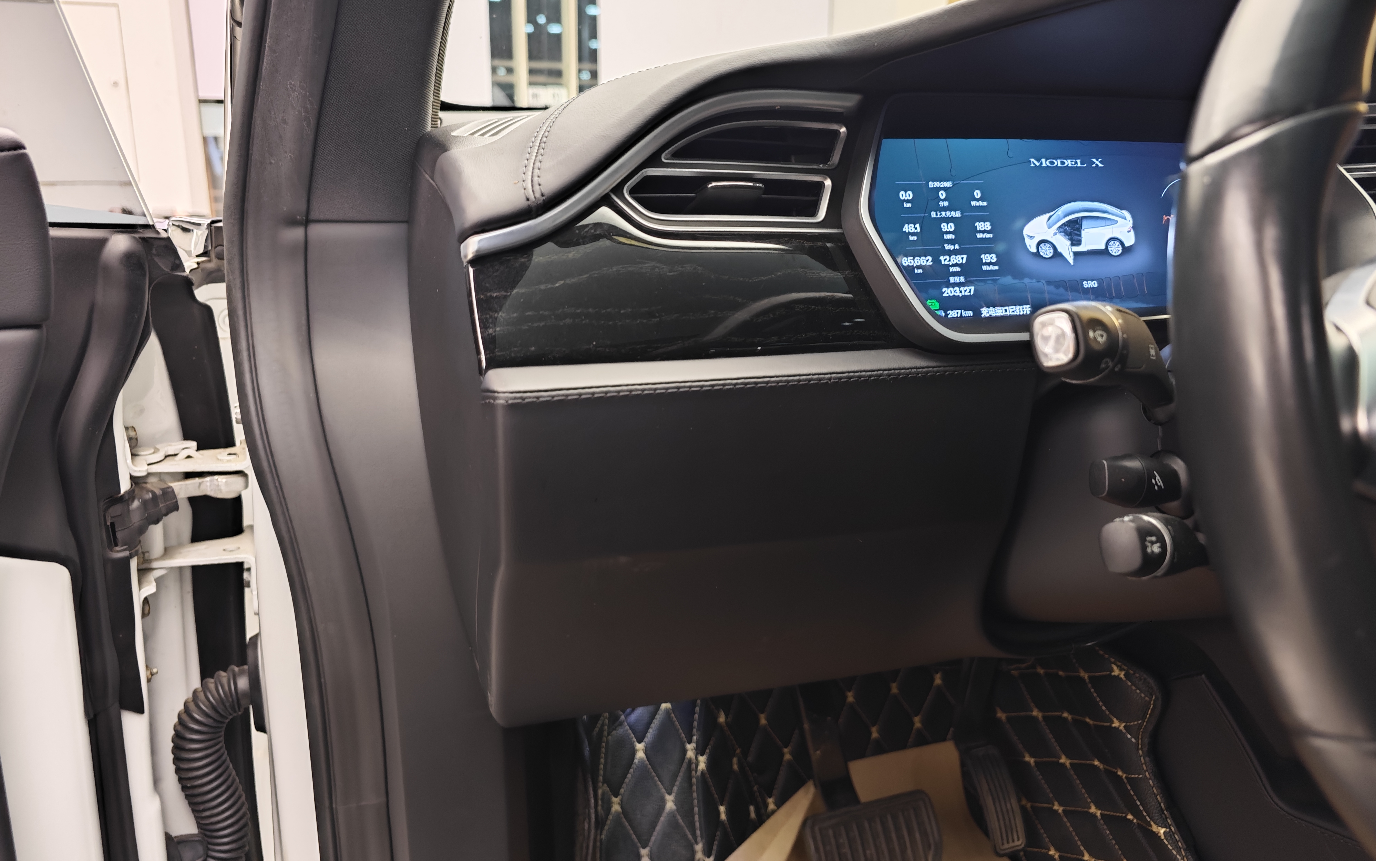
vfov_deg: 49.2
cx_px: 692
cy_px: 397
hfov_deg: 72.5
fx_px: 938
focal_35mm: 25
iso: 1000
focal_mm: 8.7
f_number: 1.9
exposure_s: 1/25
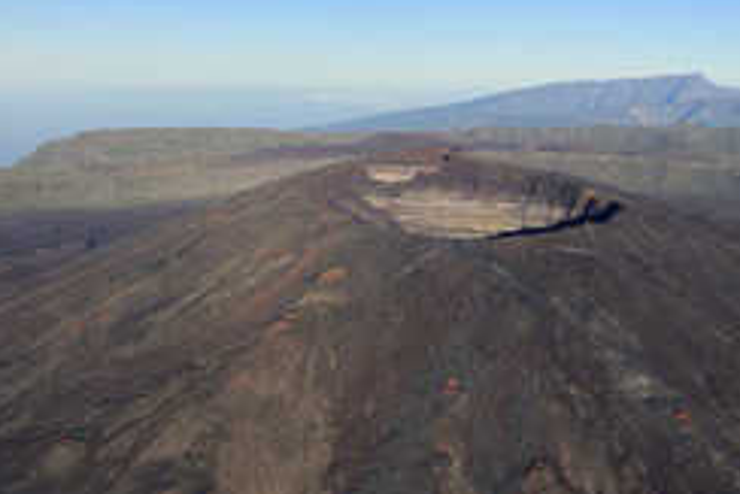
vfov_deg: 24.4
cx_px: 625
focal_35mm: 55
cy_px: 358
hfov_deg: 34.7
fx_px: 1131
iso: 400
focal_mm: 32
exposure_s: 1/400
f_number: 11
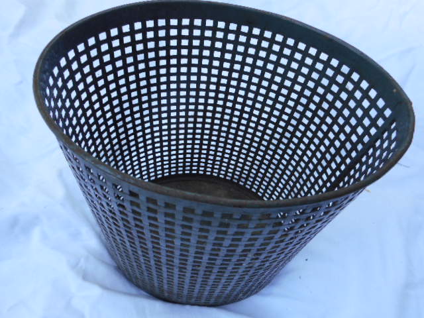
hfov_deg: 69.4
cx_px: 212
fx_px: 306
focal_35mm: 25
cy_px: 159
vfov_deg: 54.9
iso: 80
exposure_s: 1/100
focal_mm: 4.5
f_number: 3.7
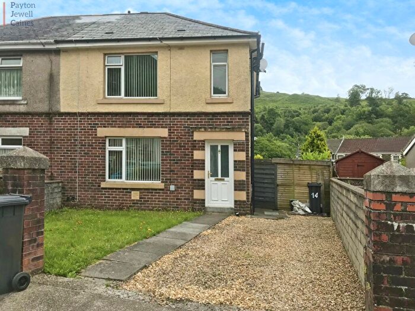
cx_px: 208
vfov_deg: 49.7
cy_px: 156
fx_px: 336
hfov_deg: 63.4
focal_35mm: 28
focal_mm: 3.99
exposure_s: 1/1227
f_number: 1.8
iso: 20
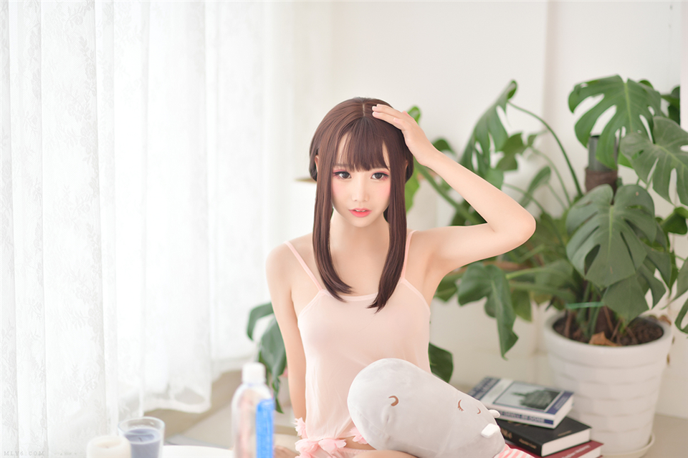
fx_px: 1624
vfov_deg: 16.1
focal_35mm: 85
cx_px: 344
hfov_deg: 23.9
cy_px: 229
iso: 200
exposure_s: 1/250
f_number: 1.4
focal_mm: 85
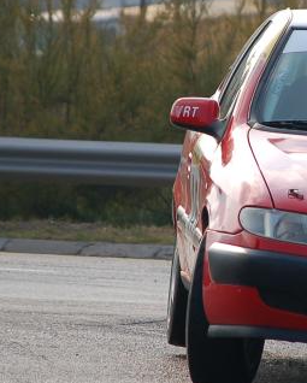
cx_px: 385
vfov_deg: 3.4
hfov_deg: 2.7
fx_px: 6414
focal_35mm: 566
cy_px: 156
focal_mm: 125
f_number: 5
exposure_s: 1/1000
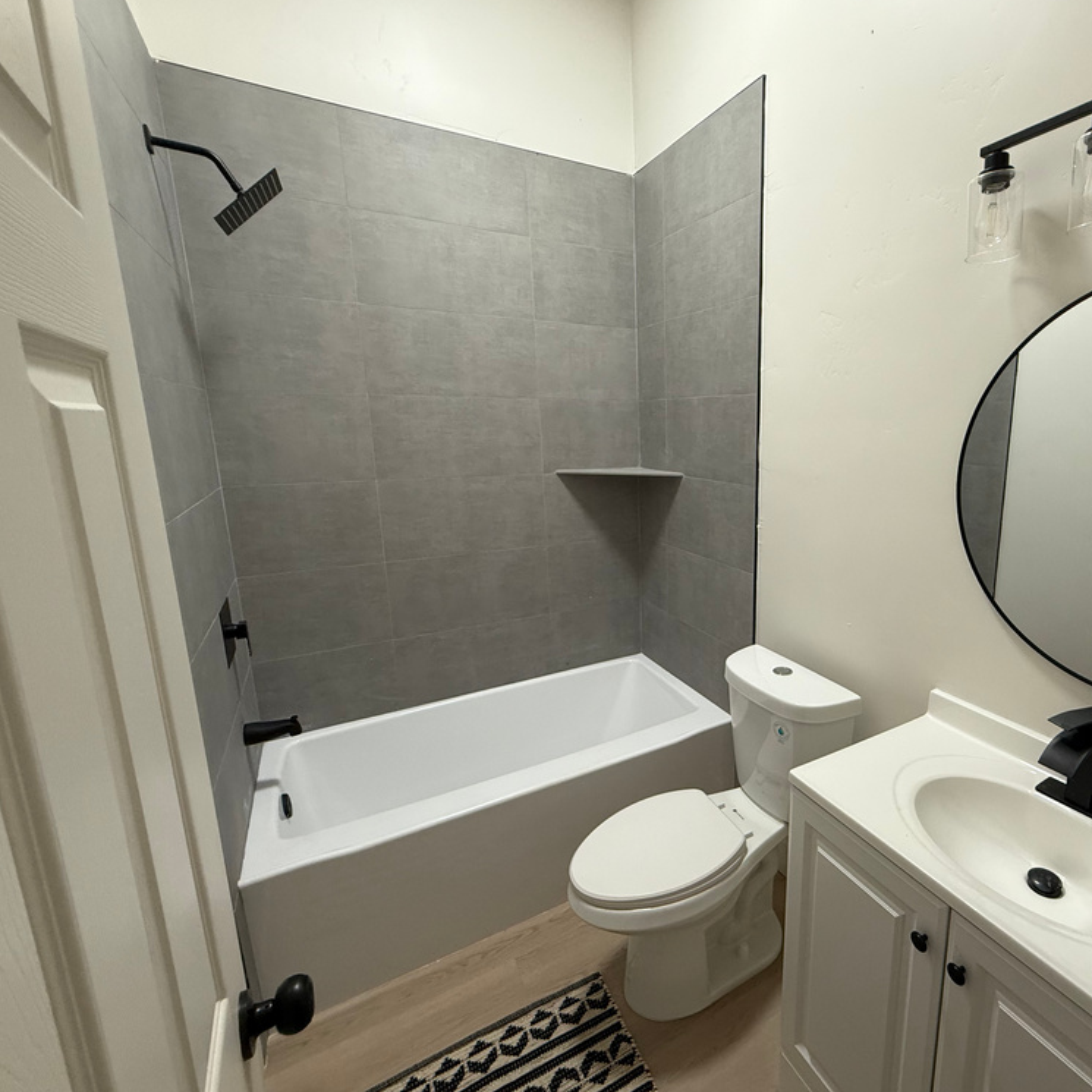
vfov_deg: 84.0
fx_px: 607
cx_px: 715
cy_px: 541
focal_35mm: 17
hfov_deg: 81.5
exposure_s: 1/120
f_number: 2.2
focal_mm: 2.22
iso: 250
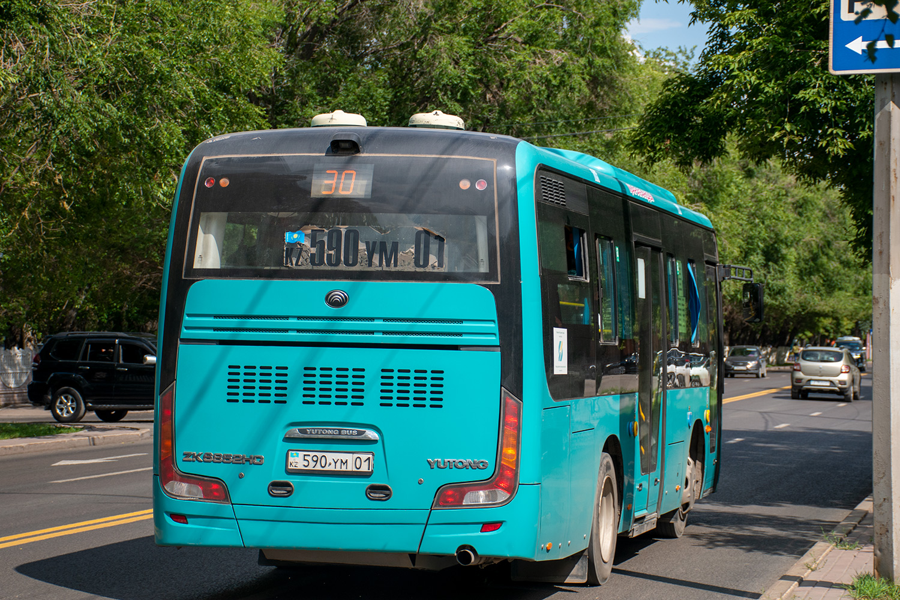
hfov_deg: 27.0
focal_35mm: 75
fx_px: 1875
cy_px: 300
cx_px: 450
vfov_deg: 18.2
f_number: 4.8
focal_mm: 50
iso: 100
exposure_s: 1/640
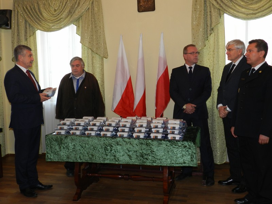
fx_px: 299
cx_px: 136
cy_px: 102
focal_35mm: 38
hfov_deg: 49.0
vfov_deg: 37.7
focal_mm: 6.7
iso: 200
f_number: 4
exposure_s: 1/30
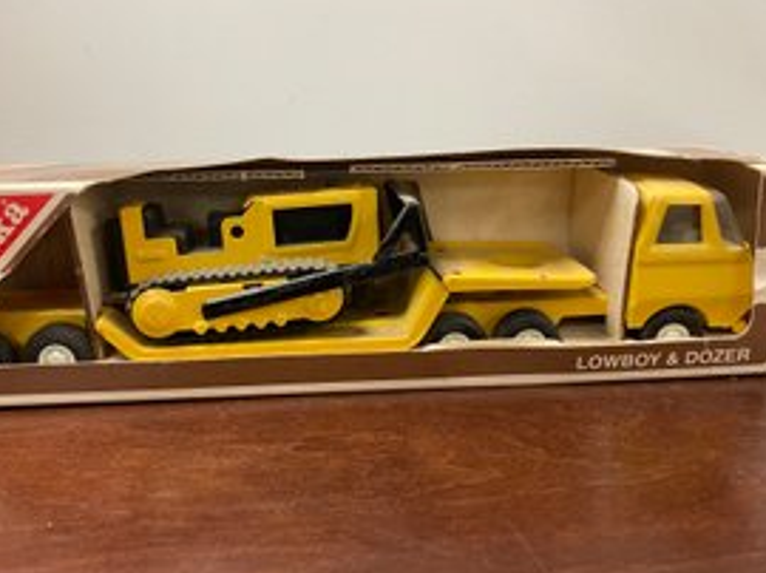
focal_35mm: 33
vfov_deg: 42.9
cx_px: 362
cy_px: 288
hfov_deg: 55.4
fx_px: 730
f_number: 1.6
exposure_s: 1/60
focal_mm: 4.2
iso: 160
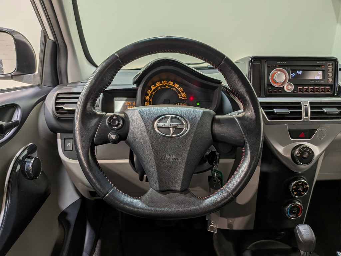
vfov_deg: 56.8
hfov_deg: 71.6
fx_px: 236
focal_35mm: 24
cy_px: 128
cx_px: 170
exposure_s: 1/197
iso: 26
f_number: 1.7
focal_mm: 4.53
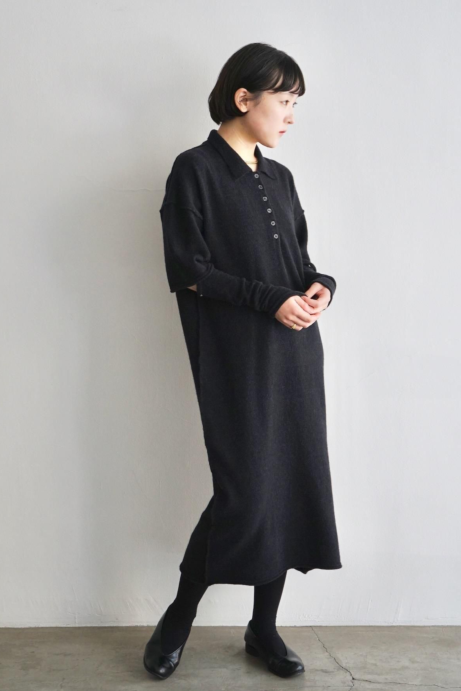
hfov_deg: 27.5
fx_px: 941
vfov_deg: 40.3
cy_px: 346
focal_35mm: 49
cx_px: 232
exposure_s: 1/160
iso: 800
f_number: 4.5
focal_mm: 48
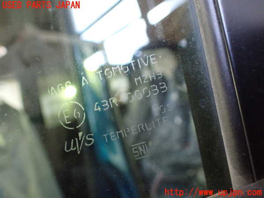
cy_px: 99
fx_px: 229
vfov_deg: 46.8
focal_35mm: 30
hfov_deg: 60.0
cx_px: 132
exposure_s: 1/30
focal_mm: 5.4
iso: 800
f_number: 2.3
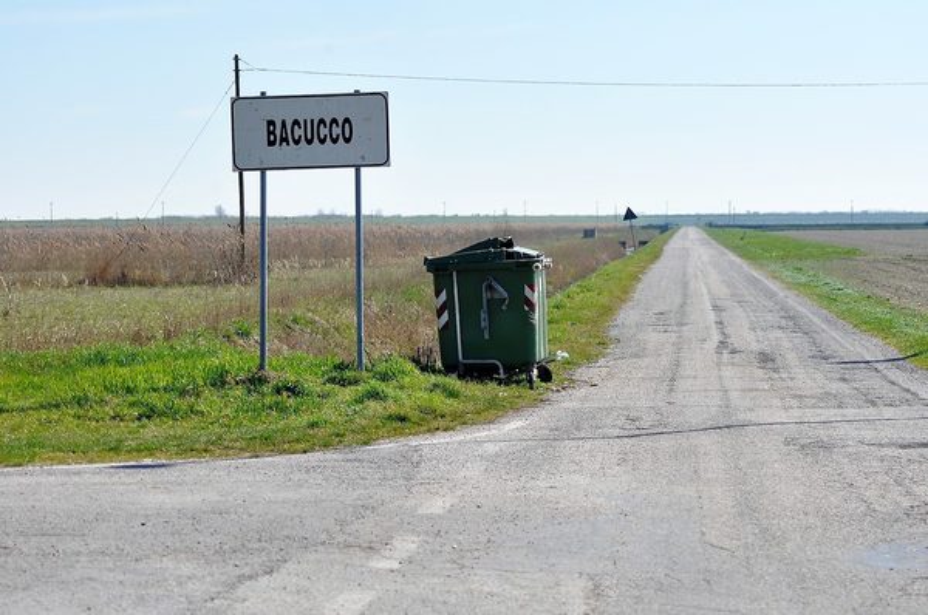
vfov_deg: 12.1
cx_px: 464
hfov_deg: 18.2
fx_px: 2895
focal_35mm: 112
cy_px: 308
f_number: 7.1
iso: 200
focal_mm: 75
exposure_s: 1/800
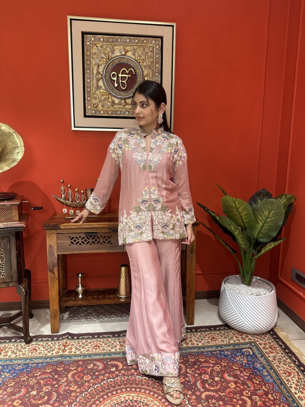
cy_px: 204
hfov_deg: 56.8
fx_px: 282
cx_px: 152
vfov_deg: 71.6
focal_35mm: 24
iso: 200
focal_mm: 6.86
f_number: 1.78
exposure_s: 1/100
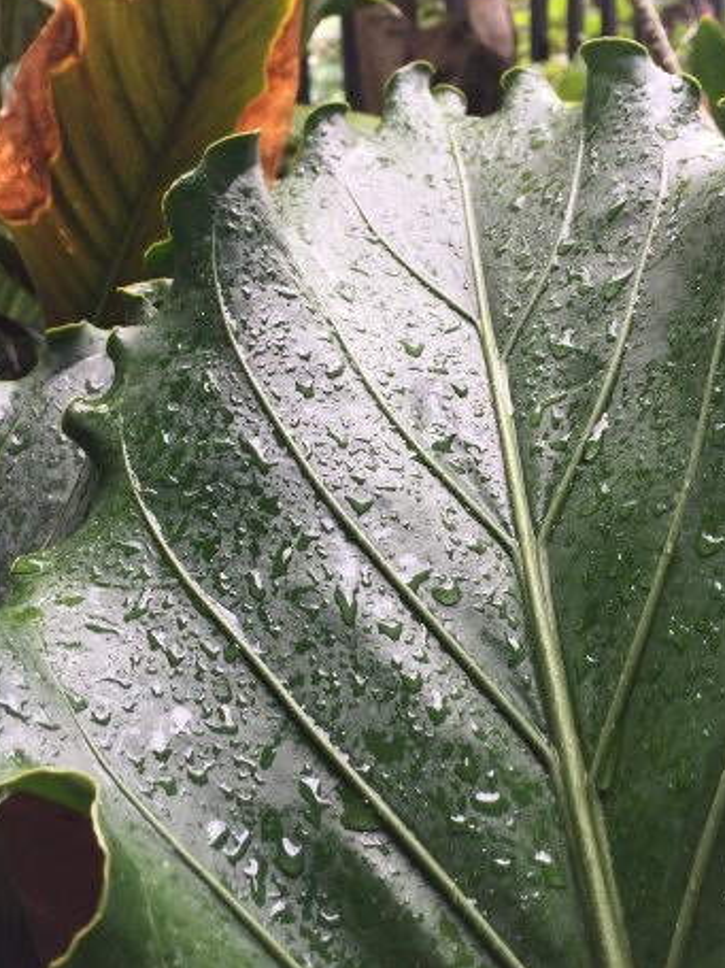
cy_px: 451
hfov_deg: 36.8
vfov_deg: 47.8
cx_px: 373
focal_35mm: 39
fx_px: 1090
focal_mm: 4.15
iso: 32
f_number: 2.2
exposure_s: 1/103
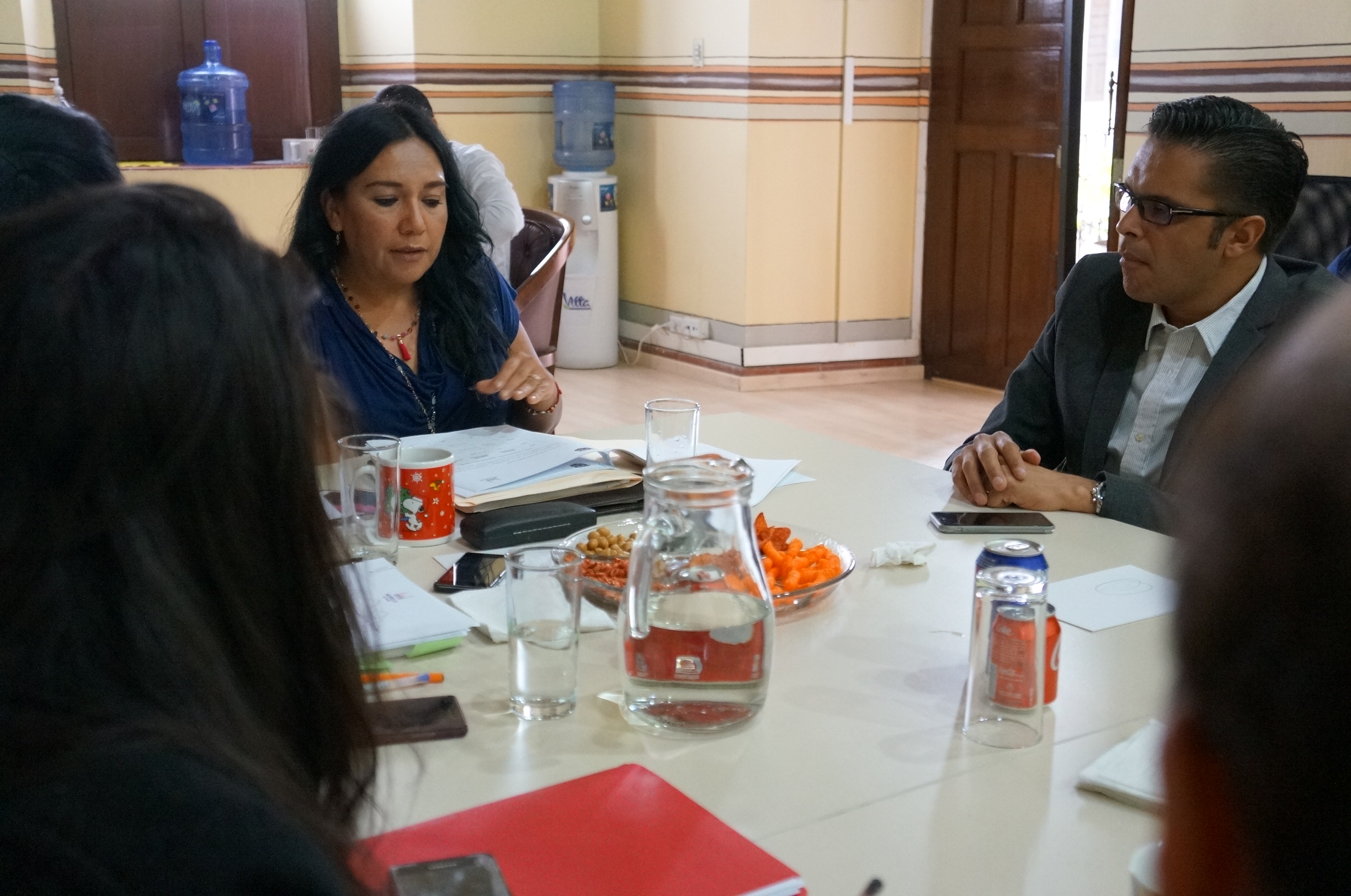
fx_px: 1630
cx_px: 676
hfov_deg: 45.0
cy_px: 448
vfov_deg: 30.7
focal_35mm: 44
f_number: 4
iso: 3200
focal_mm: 29
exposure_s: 1/100
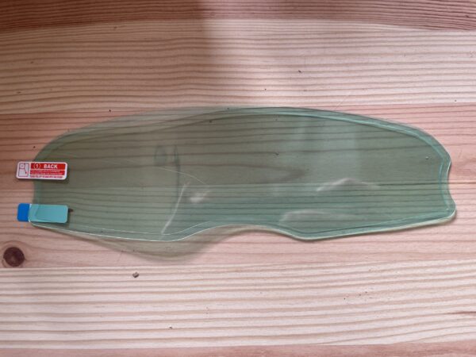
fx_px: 358
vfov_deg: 53.1
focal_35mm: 26
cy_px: 178
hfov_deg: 67.3
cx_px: 238
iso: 100
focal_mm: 5.1
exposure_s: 1/121
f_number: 1.6
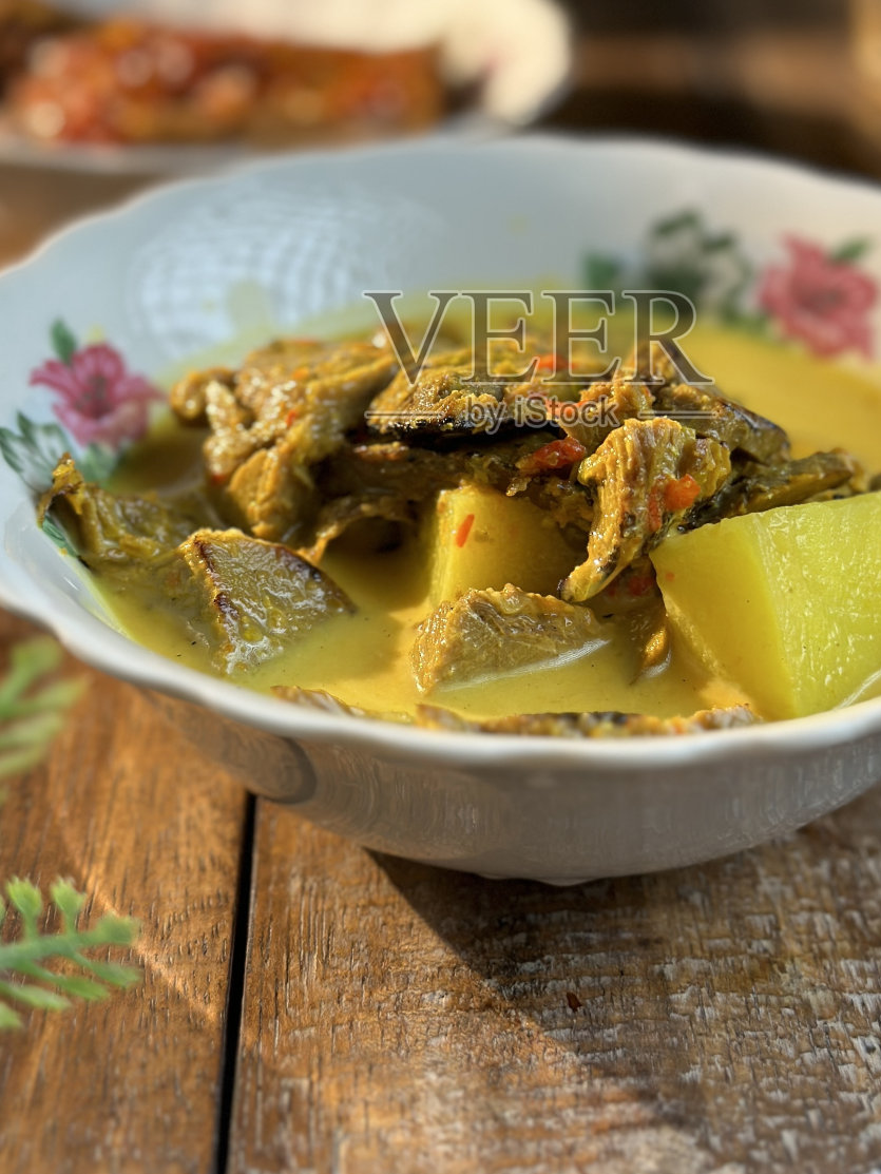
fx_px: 2341
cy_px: 363
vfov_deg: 27.9
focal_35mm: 69
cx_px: 540
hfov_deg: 21.3
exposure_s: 1/50
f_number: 1.78
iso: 80
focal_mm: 6.86
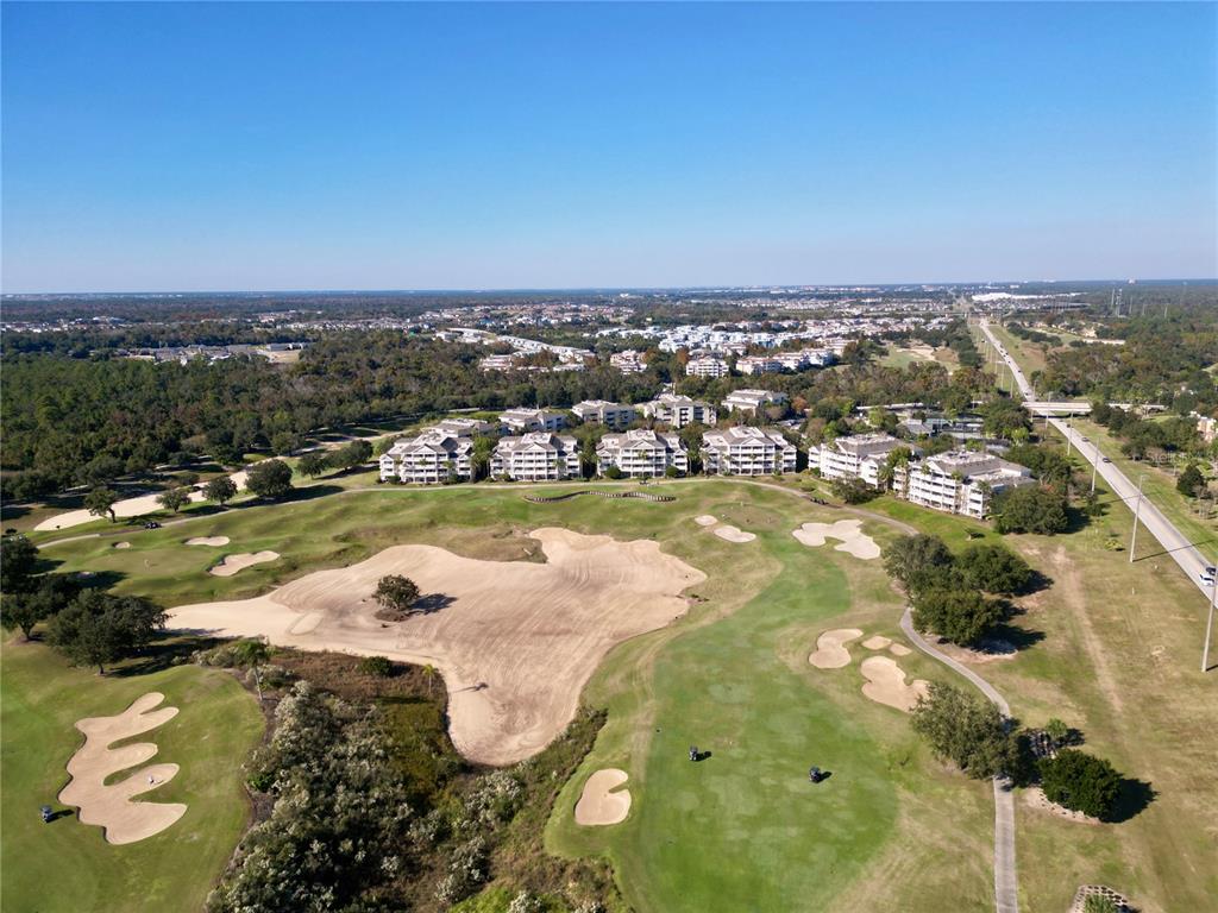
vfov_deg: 56.8
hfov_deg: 71.6
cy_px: 456
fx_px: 844
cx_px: 609
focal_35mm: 24
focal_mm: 6.72
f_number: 1.7
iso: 100
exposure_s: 1/320
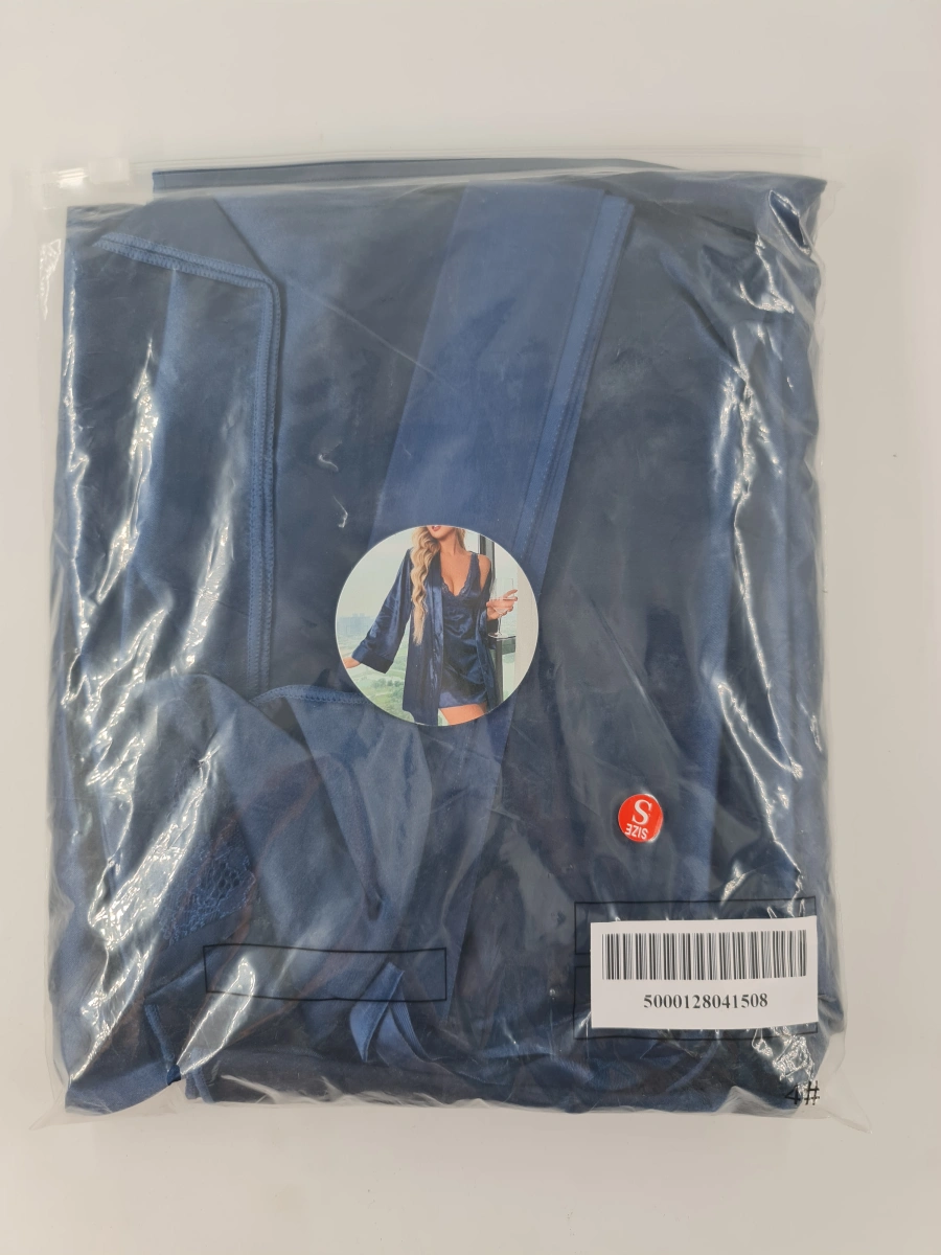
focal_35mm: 25
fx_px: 906
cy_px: 628
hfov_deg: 54.9
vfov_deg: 69.4
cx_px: 470
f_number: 1.8
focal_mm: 7
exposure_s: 1/171
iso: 50
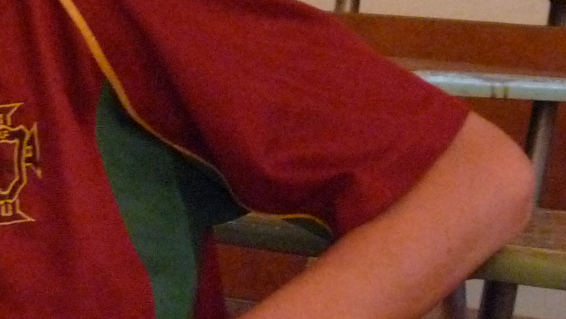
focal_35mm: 320
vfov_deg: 3.8
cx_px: -61
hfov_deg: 6.7
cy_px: -67
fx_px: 4803
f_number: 3.4
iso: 800
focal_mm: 16.1
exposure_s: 1/160
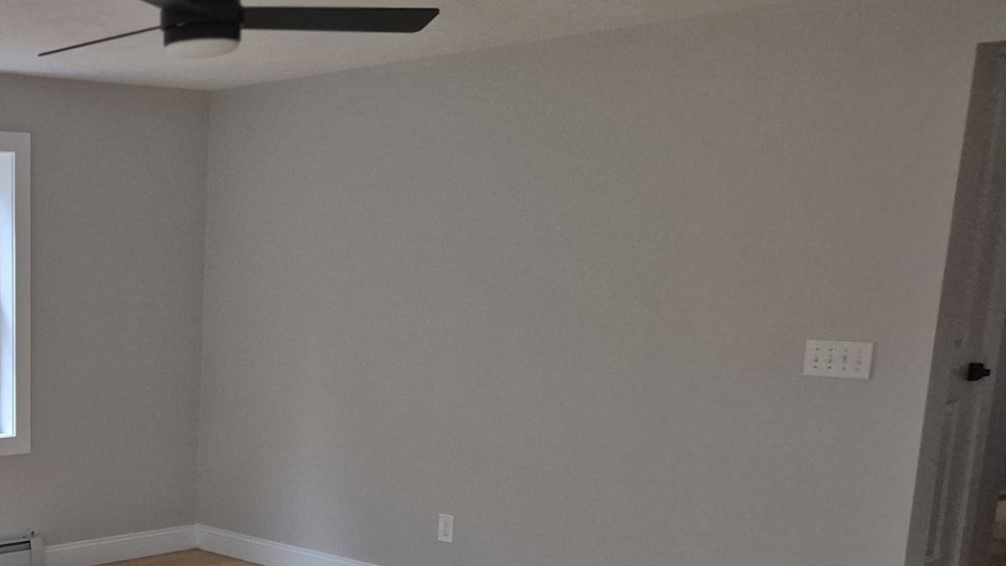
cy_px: 554
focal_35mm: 49
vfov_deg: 23.5
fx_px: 1307
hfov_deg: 38.2
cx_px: 41
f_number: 1.8
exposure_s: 1/120
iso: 1000
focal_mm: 5.4
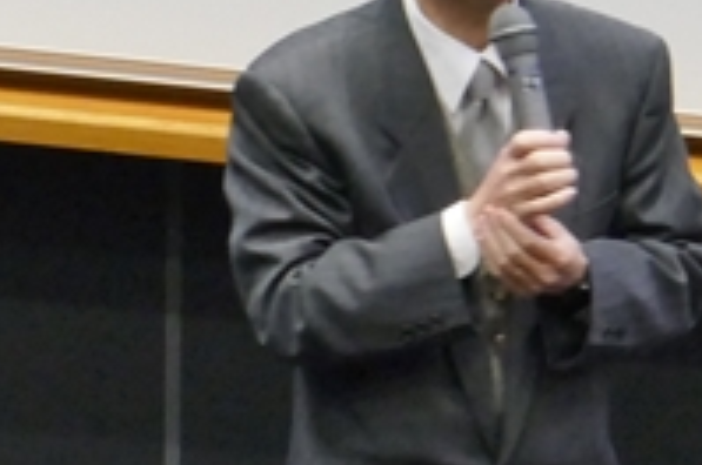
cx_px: 550
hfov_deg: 1.7
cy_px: 217
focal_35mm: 1222
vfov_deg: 1.1
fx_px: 23790
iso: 1600
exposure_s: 1/25
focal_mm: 91
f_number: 5.9
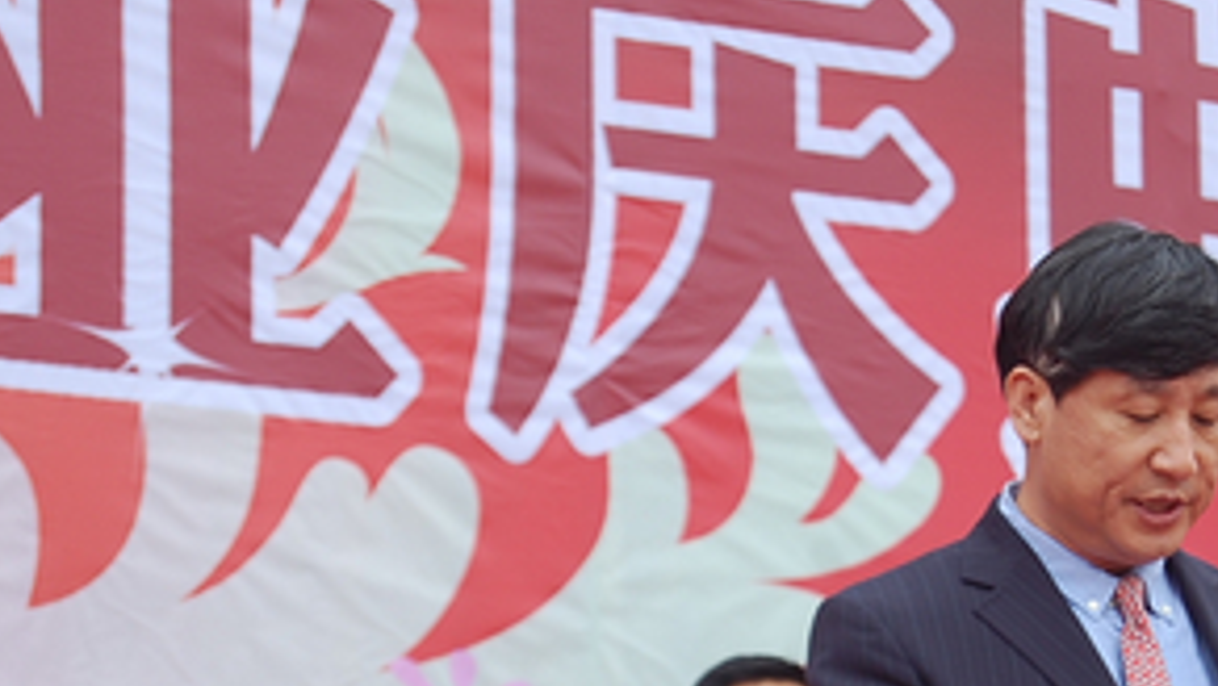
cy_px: 673
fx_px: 5266
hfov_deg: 13.2
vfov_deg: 7.4
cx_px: 904
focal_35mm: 163
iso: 200
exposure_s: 1/125
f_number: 5.6
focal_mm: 55
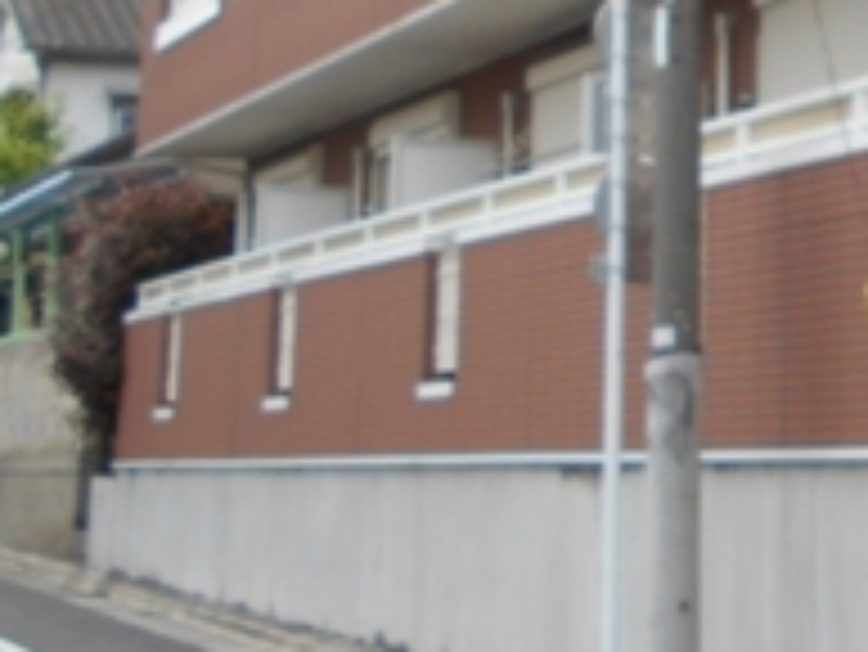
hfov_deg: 19.3
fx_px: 2158
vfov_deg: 16.7
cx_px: 1372
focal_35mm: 86
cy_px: -63
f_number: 3.2
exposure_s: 1/250
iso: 80
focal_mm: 4.6
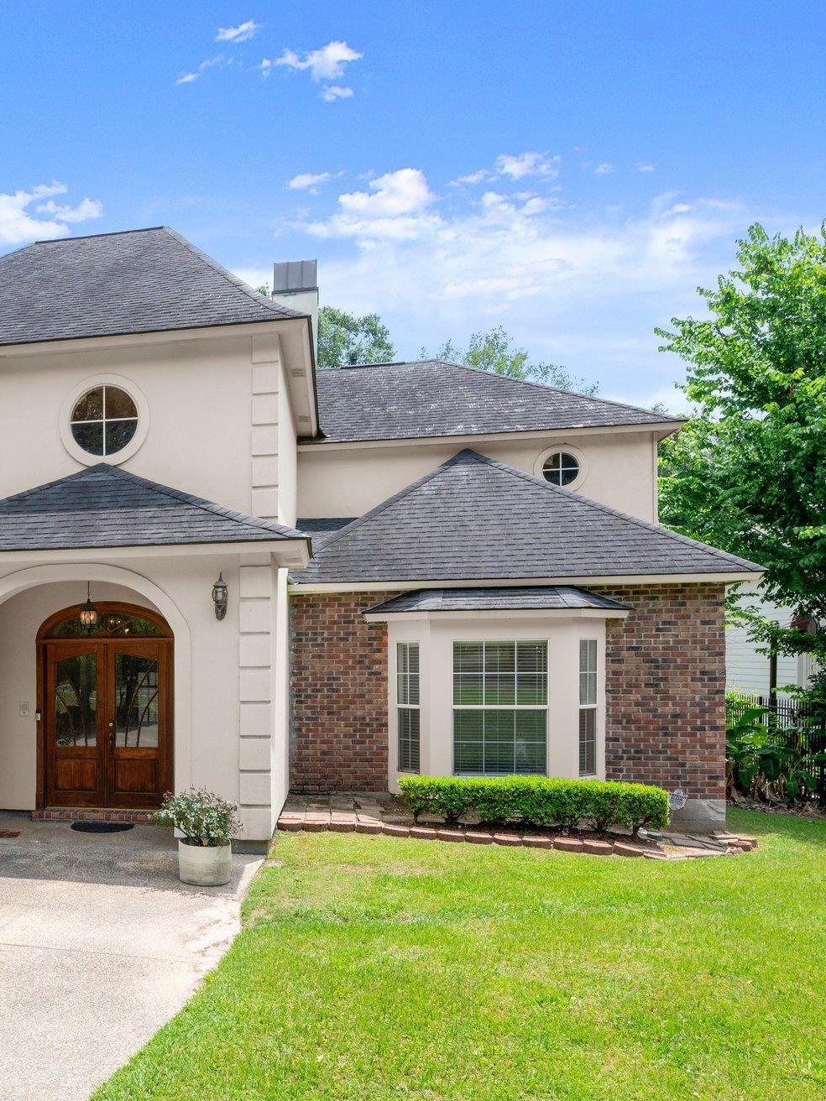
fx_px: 883
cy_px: 562
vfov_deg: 63.9
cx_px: 128
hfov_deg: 46.6
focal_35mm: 28
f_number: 10
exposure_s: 1/500
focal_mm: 18.5
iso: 400
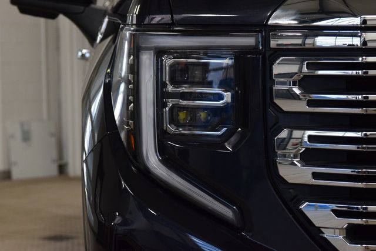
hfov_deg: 19.5
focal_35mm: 105
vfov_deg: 13.0
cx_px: 188
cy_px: 126
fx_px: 1097
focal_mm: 70
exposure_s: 1/125
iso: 1600
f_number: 6.3
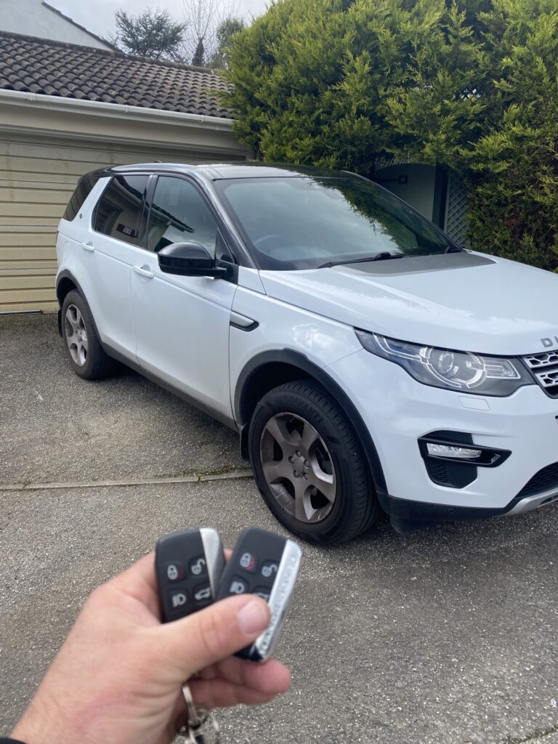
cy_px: 372
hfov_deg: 53.1
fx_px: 559
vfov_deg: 67.3
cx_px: 279
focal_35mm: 26
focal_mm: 4.25
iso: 32
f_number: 1.8
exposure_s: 1/1043
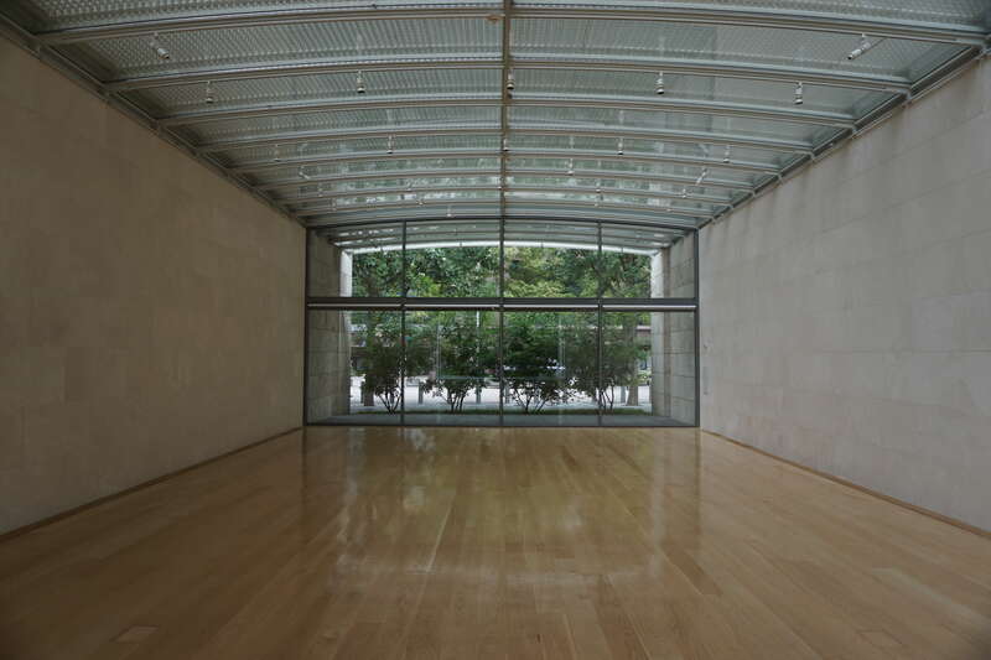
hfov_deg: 73.8
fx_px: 660
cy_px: 330
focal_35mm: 24
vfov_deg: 53.1
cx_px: 496
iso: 200
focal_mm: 16
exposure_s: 1/160
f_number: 4
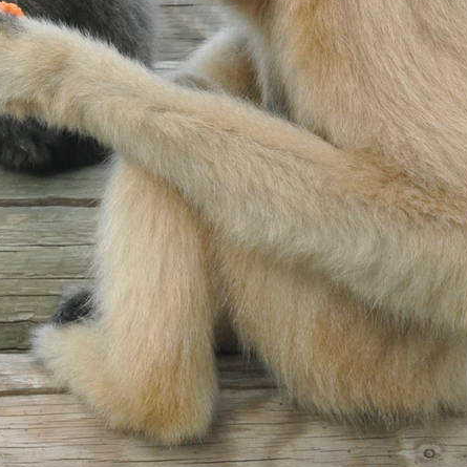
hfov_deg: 9.5
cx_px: 112
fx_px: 2793
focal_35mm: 183
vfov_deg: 9.4
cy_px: -71
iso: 800
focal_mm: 40
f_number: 10
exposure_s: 1/100
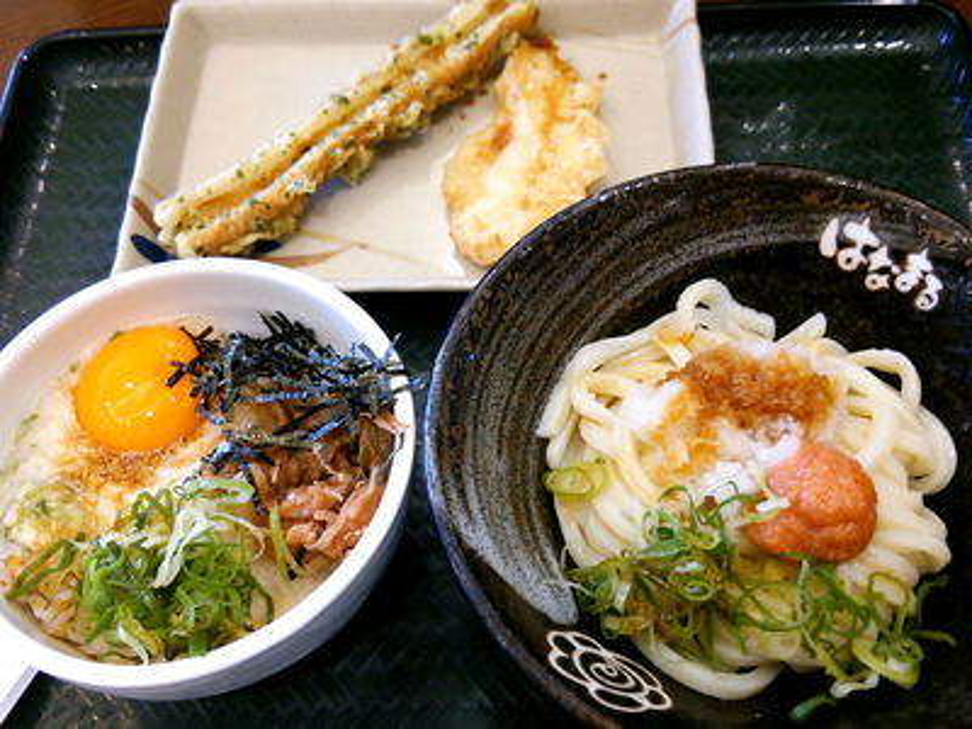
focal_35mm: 30
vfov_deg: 46.8
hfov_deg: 60.0
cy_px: 364
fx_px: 842
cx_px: 486
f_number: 1.94
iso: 80
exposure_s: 1/44
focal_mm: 4.06
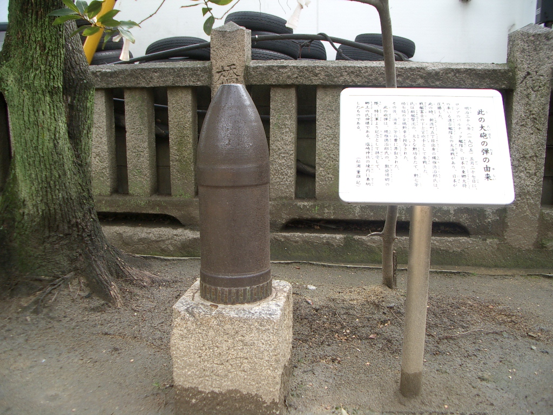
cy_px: 208
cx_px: 276
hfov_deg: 52.6
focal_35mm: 35
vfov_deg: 40.7
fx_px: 559
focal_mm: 5.8
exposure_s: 1/125
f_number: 2.6
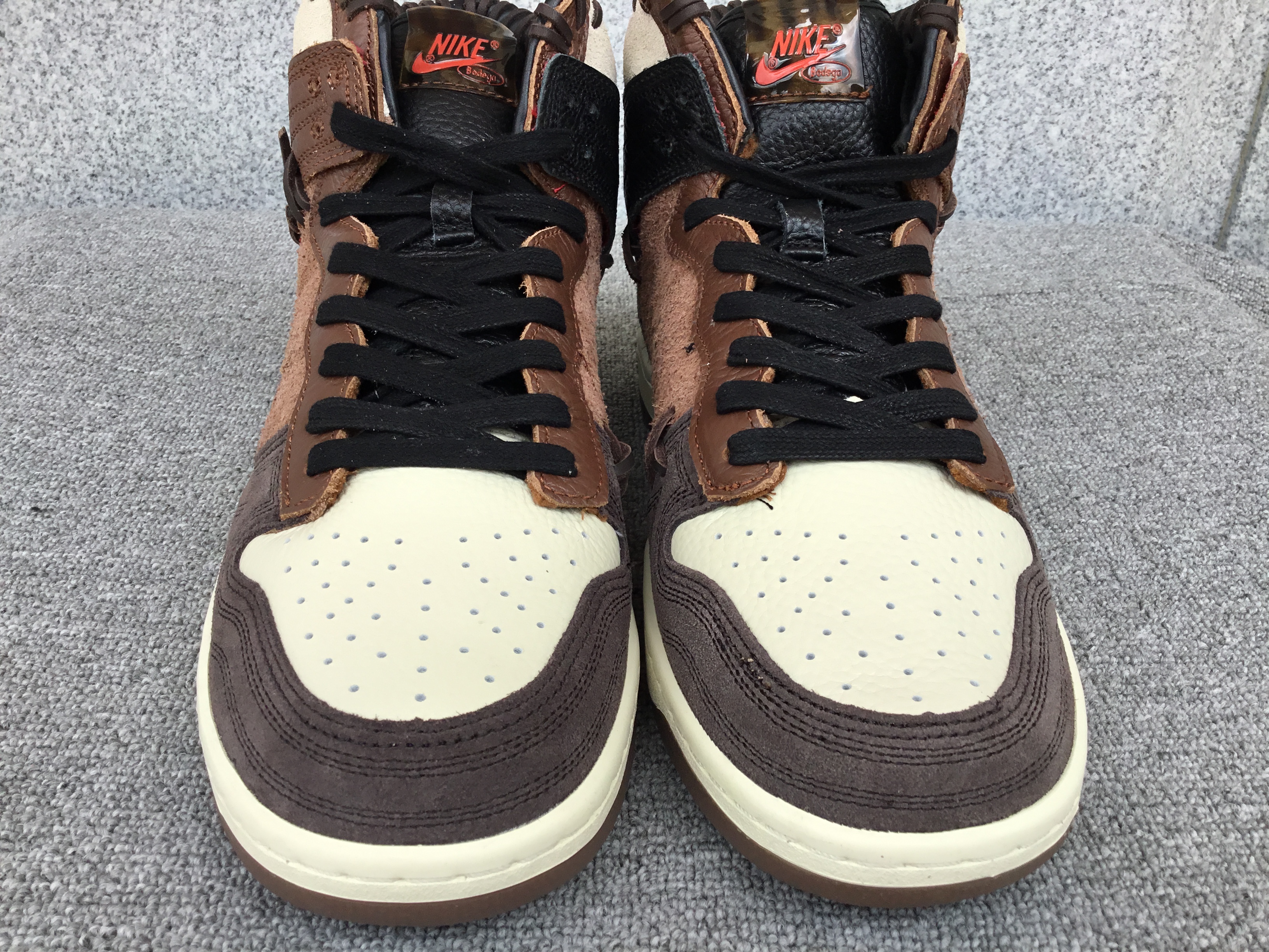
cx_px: 634
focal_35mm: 31
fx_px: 1136
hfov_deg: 58.4
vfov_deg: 45.4
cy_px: 476
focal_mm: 3.3
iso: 25
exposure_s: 1/586
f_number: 2.4
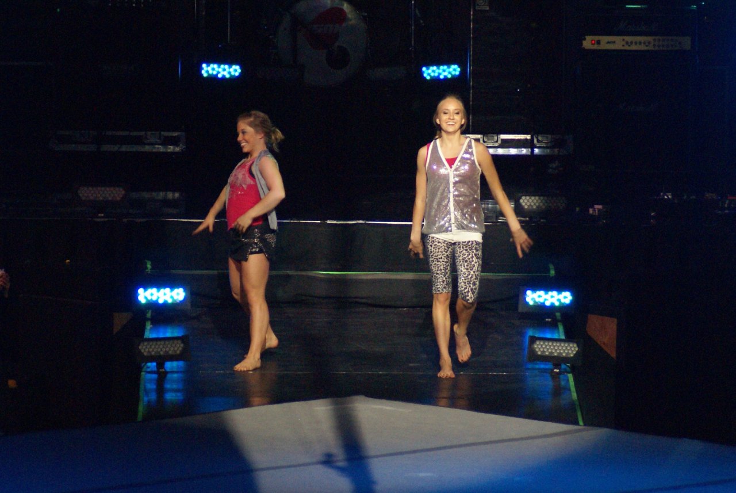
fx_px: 7062
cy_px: 246
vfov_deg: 4.0
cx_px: 368
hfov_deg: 6.0
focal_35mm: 345
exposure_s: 1/160
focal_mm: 230
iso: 800
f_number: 5.6
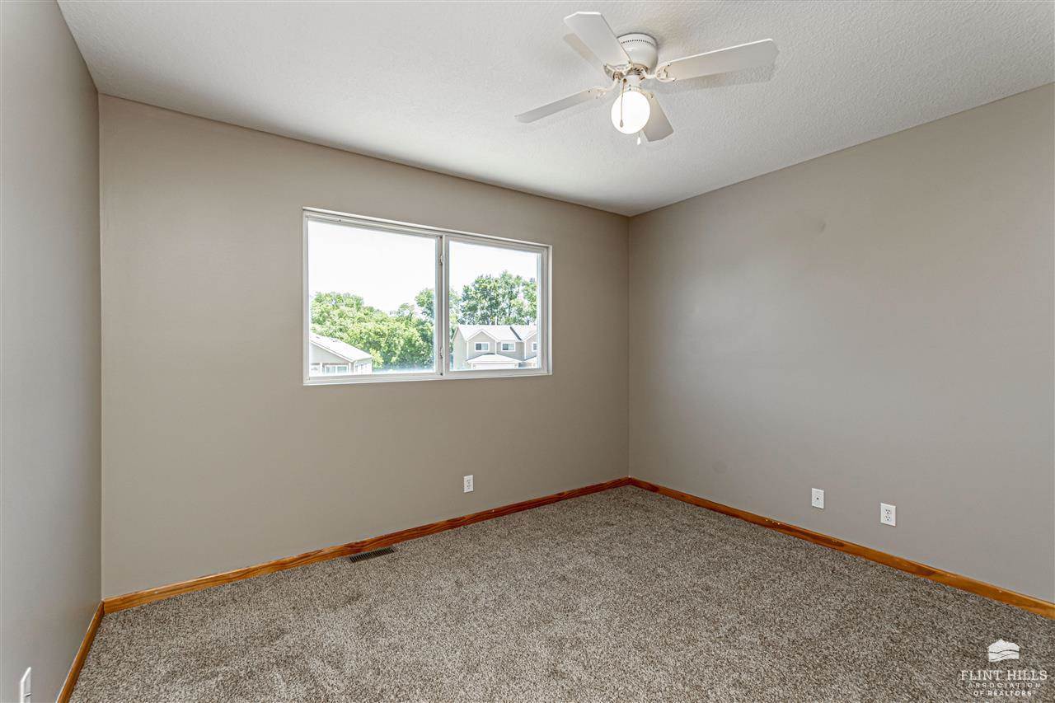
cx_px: 528
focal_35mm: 15
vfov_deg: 77.3
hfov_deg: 100.4
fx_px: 439
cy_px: 352
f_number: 10
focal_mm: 10
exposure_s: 1/60
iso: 500
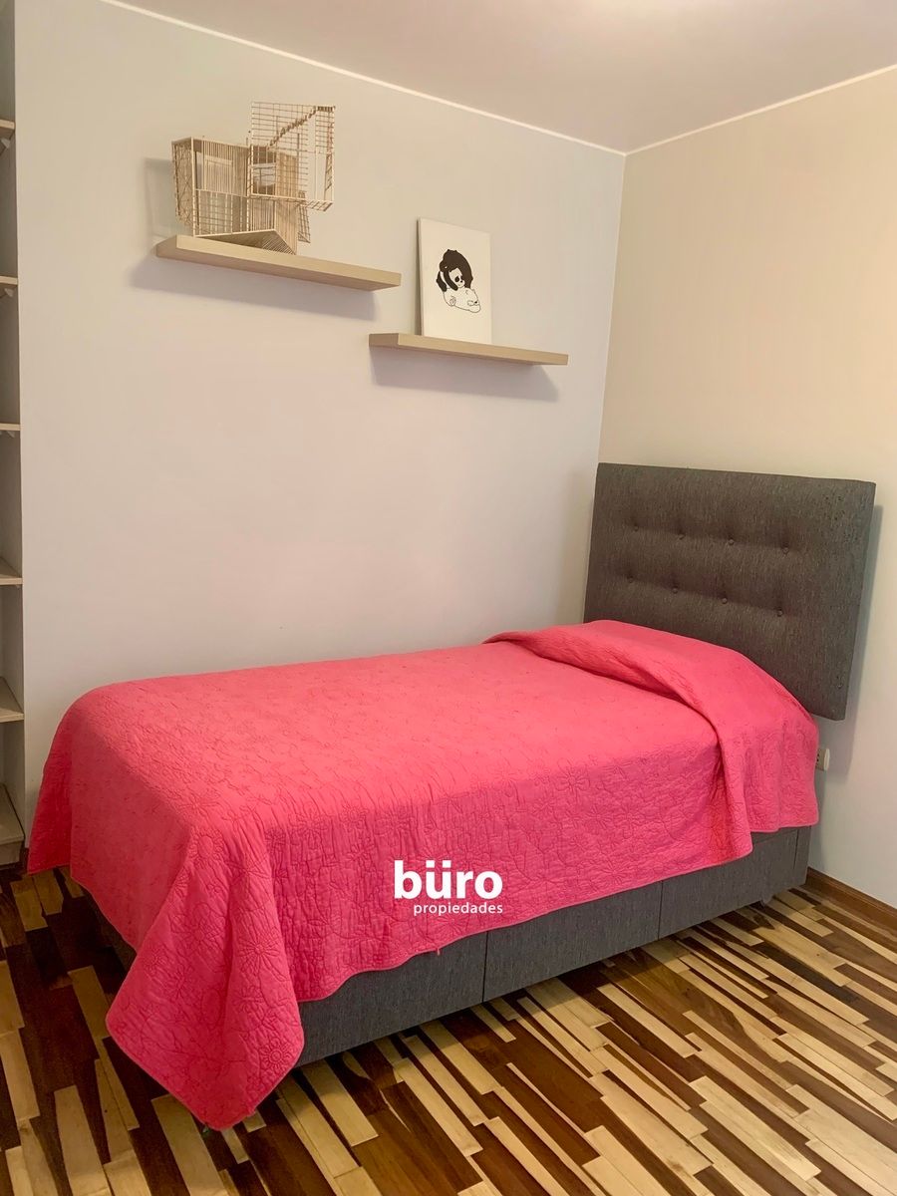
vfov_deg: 67.3
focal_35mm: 26
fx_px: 898
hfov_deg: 53.1
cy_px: 598
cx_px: 448
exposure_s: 1/60
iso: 320
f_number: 1.8
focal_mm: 4.25
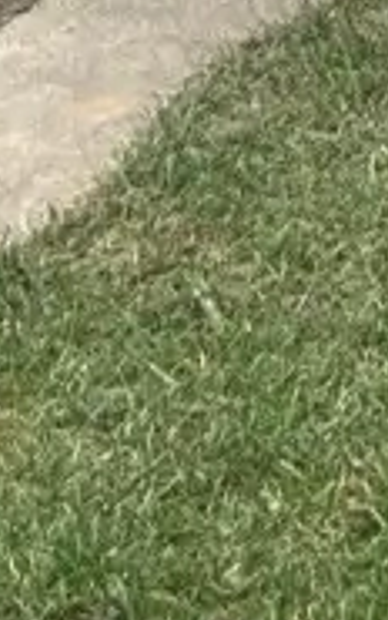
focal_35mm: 366
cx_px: 1435
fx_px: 6178
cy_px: -1602
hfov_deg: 3.5
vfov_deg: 5.2
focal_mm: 6.86
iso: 80
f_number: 1.78
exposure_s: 1/2160
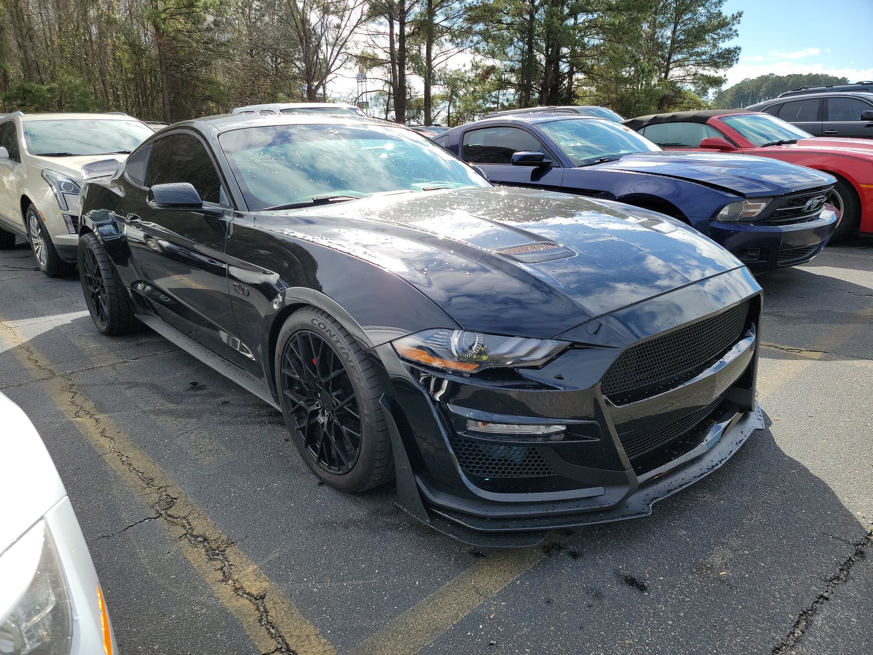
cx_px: 436
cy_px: 328
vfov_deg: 56.8
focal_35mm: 24
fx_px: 605
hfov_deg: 71.6
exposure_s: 1/508
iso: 50
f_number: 1.8
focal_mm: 6.7
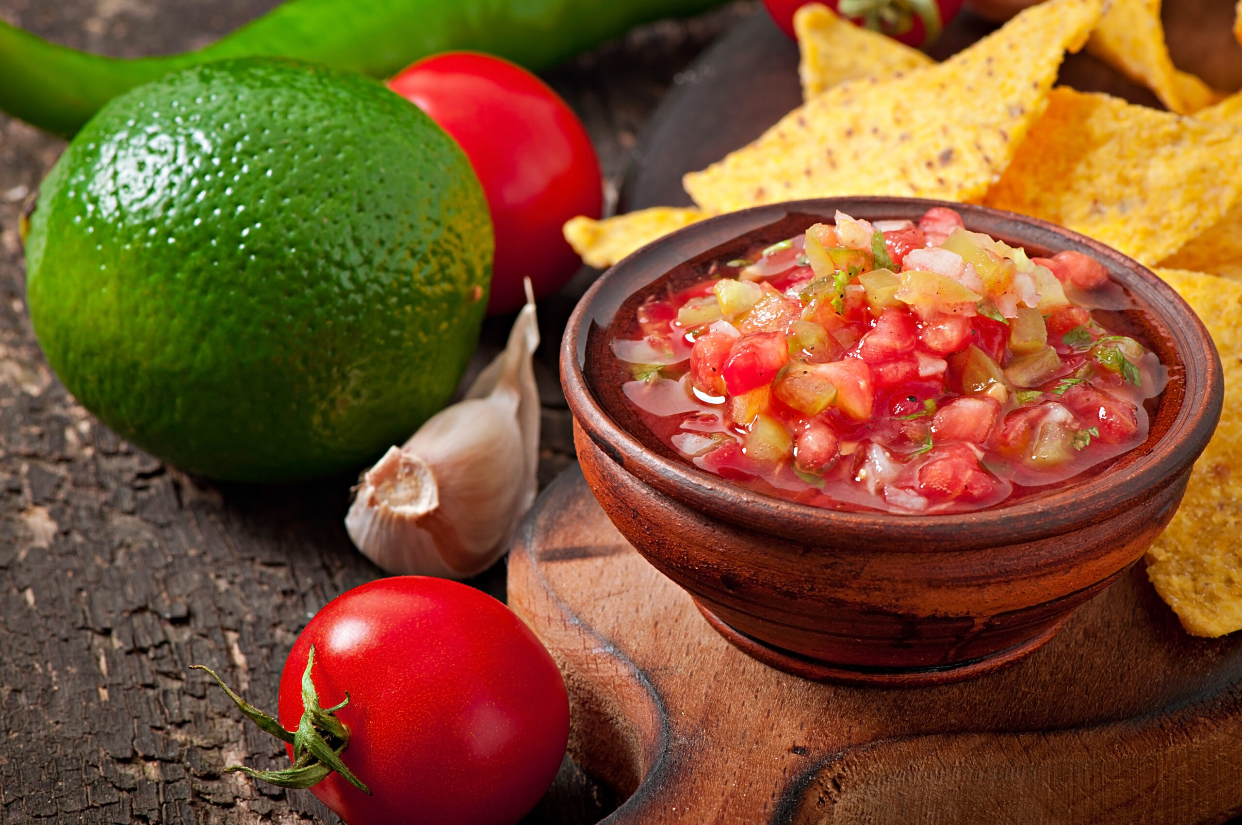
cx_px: 621
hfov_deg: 13.1
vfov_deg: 8.7
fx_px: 5427
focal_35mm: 158
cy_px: 412
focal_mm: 105
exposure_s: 1/200
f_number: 13
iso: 100
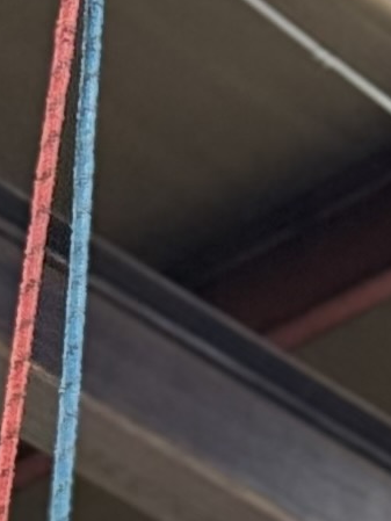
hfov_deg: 3.5
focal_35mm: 431
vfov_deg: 4.4
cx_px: 101
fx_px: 6488
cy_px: 1702
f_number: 1.78
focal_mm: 6.76
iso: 250
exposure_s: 1/60
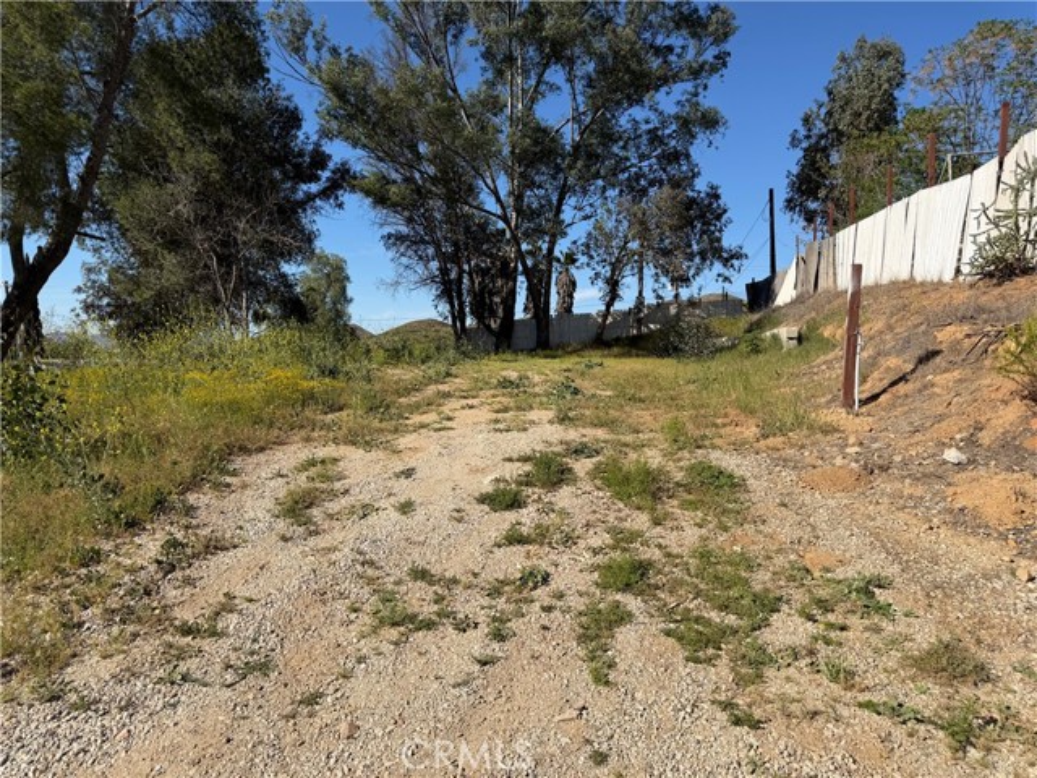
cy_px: 389
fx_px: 719
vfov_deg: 56.8
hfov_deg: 71.6
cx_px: 518
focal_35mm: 24
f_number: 1.78
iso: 80
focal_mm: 6.76
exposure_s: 1/5319
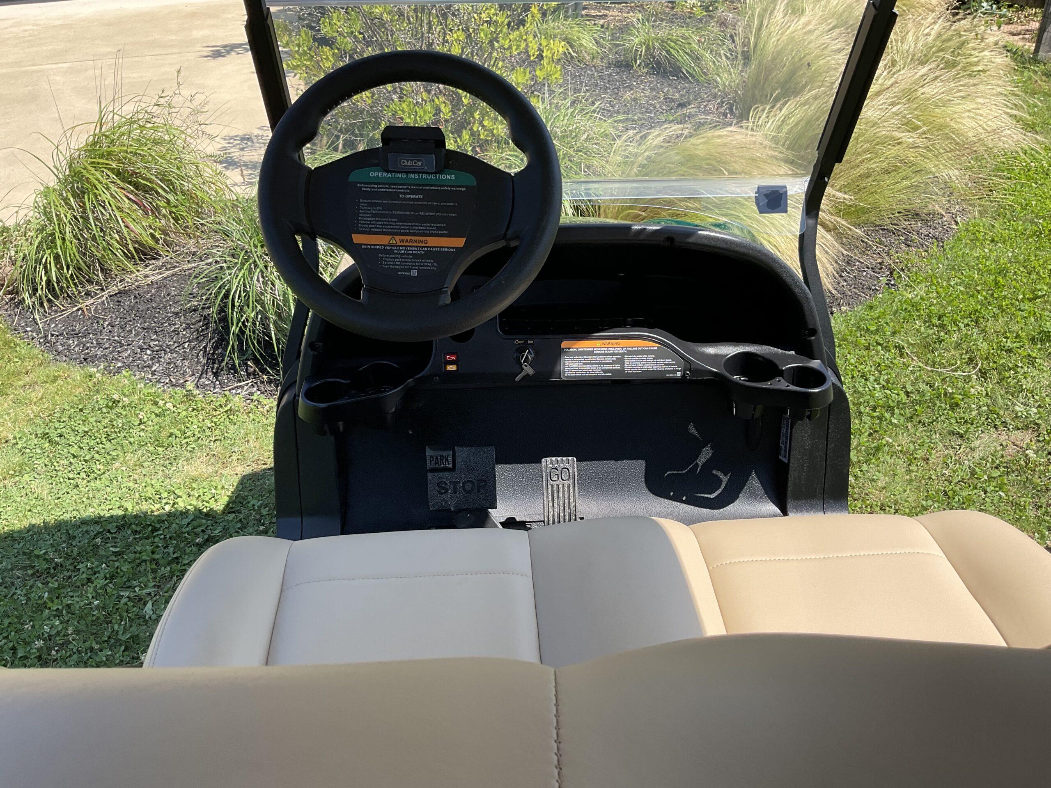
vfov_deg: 48.2
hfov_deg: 61.7
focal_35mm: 29
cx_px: 526
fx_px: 880
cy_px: 394
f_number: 1.8
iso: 16
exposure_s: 1/593
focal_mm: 3
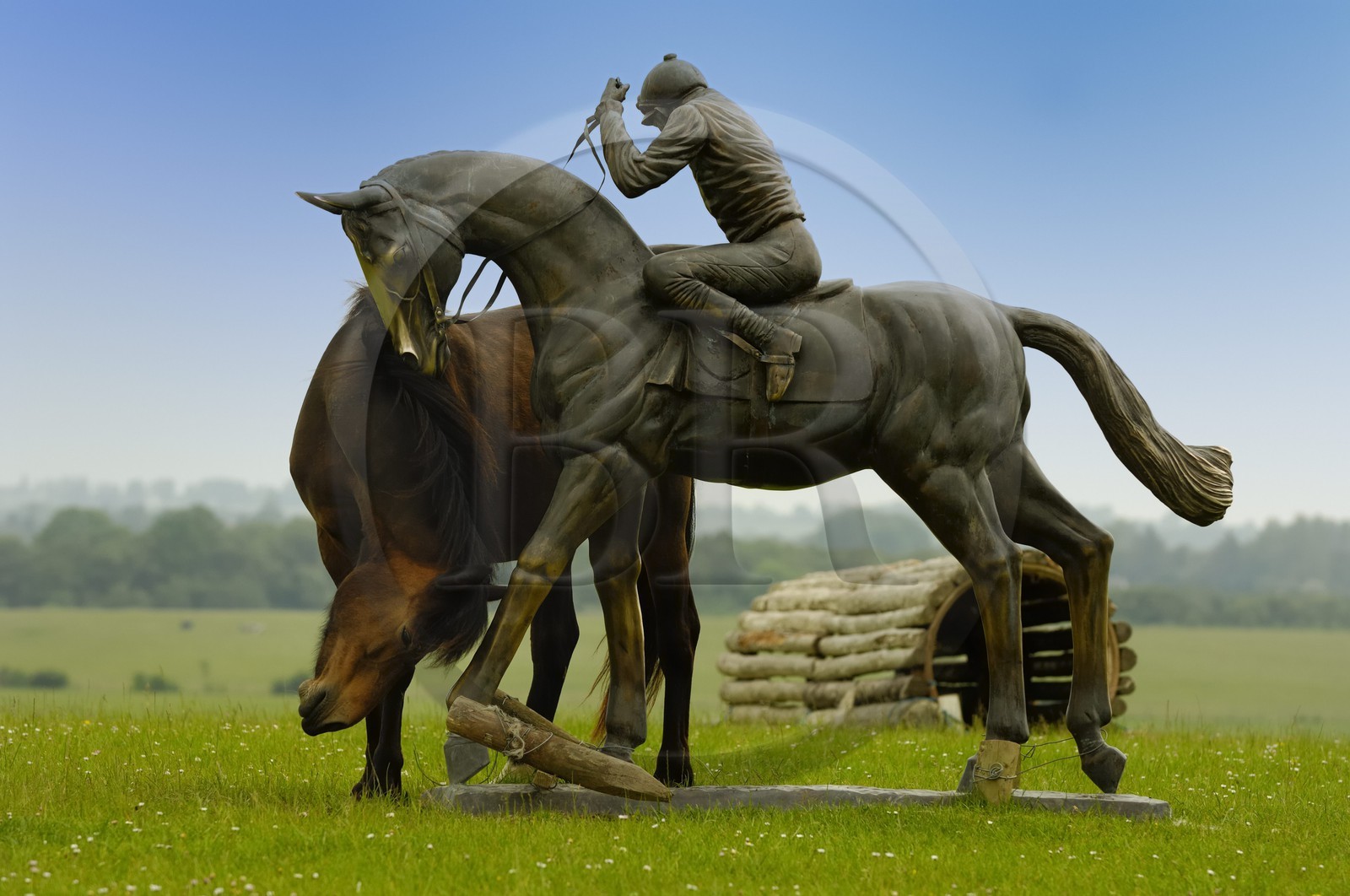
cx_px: 675
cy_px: 448
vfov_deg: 7.6
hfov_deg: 11.4
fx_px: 6740
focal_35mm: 180
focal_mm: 120
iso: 100
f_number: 4
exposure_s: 1/400
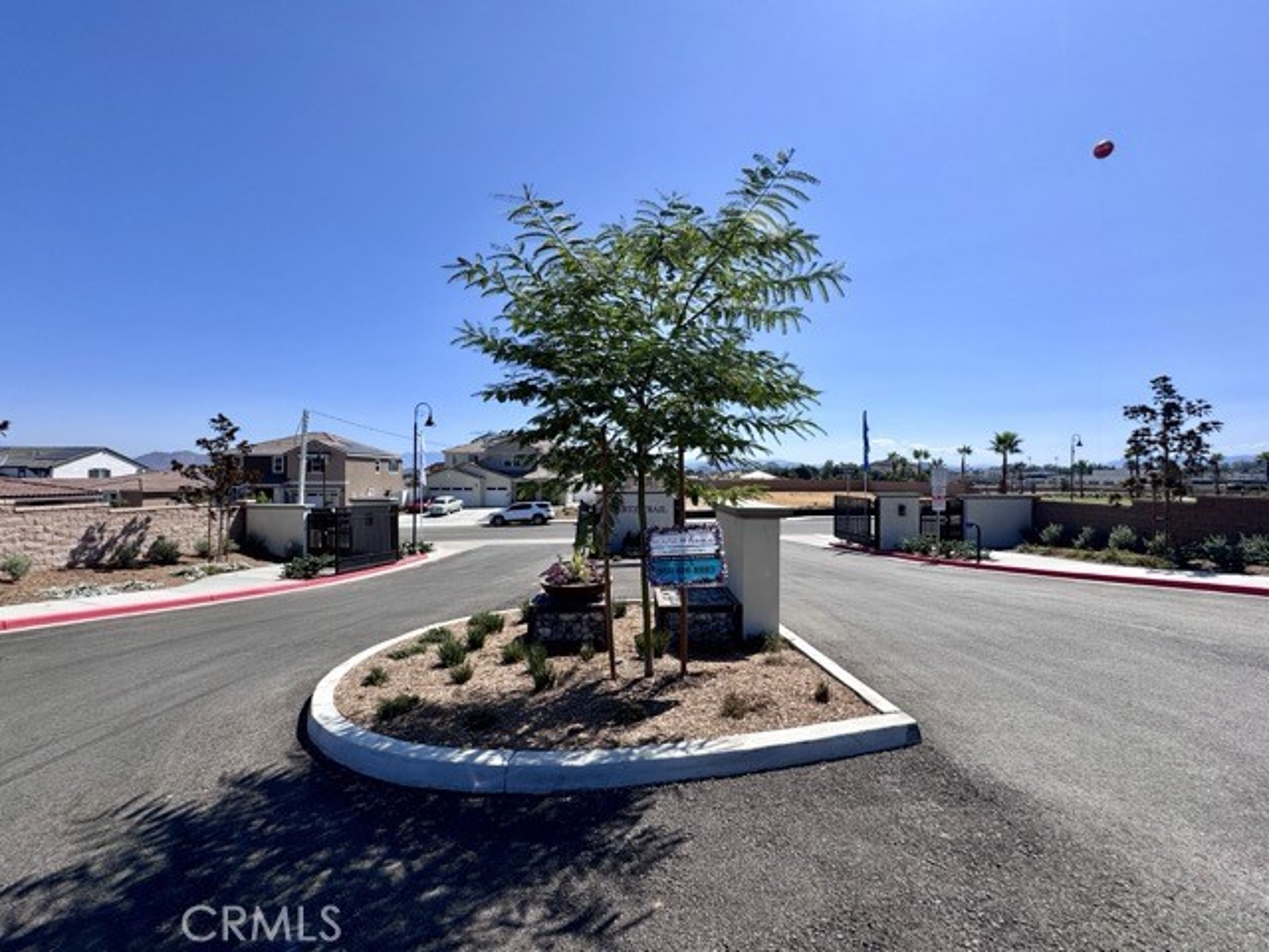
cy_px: 476
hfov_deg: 102.1
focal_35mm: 14
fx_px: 513
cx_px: 634
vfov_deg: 85.7
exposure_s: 1/2415
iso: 40
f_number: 2.2
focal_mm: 2.22
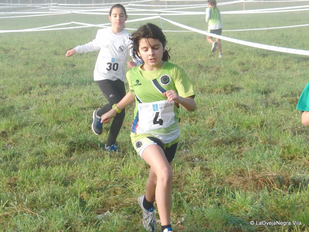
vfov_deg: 11.6
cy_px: 116
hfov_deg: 15.4
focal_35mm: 128
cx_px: 154
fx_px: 1143
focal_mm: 22.6
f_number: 4.2
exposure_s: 1/400
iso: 100
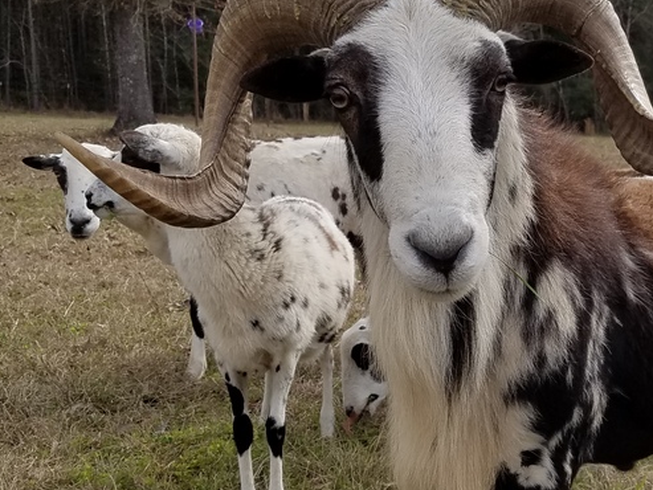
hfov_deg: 34.8
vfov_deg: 27.0
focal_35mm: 54
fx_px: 1019
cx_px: 490
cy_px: 217
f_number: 1.7
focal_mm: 4.2
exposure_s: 1/2472
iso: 50
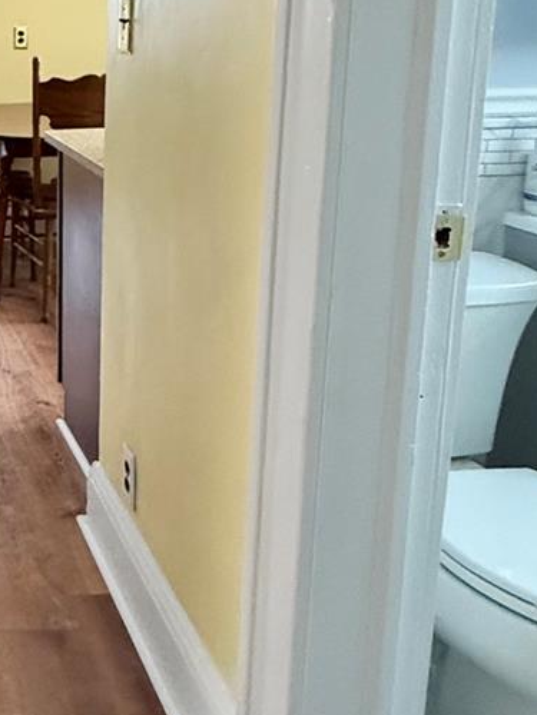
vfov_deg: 42.1
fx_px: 889
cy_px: 153
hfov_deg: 27.5
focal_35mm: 43
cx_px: -179
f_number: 2.2
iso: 500
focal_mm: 2.22
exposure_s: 1/120
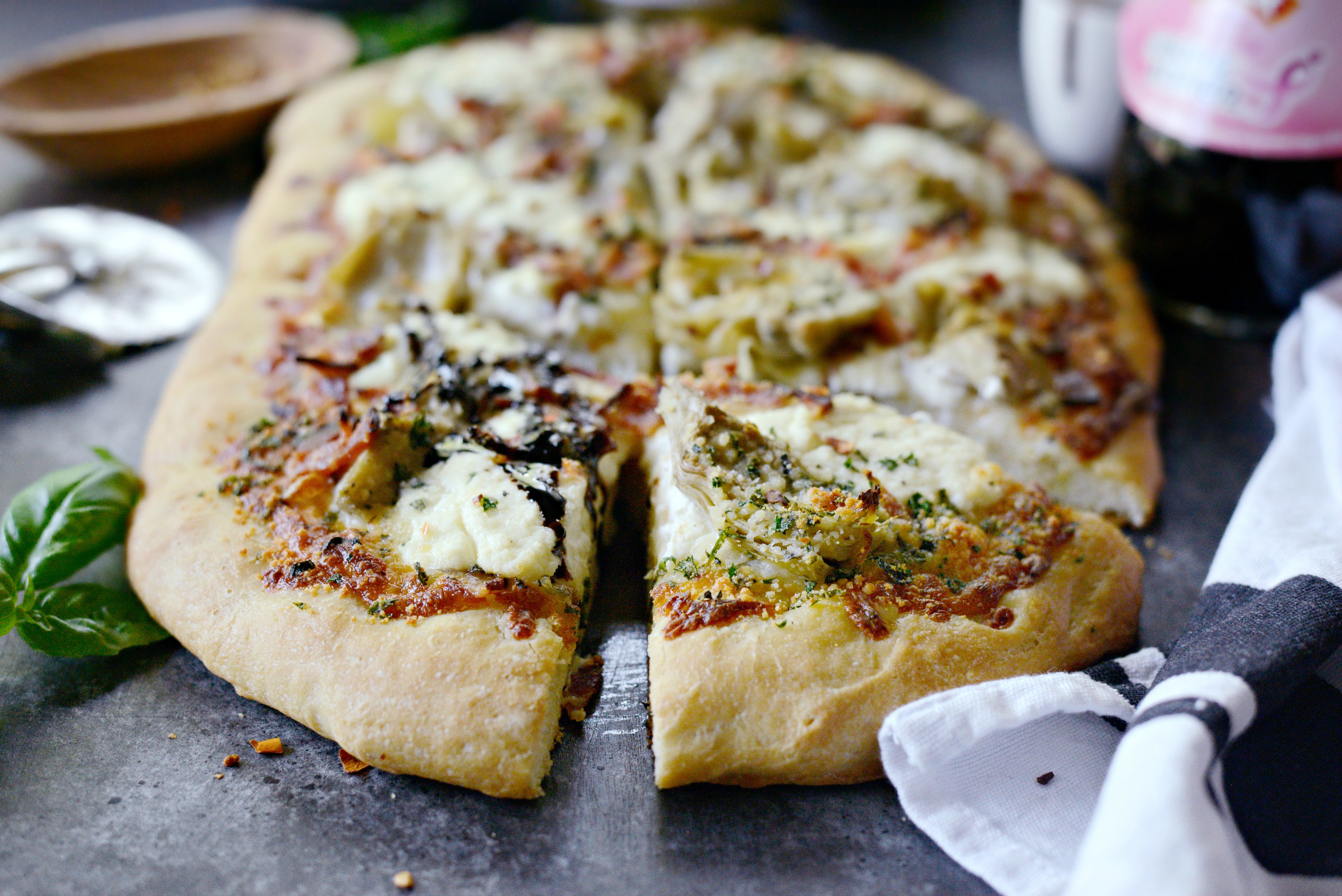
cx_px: 671
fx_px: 1864
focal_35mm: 50
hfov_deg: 39.6
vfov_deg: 27.0
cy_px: 448
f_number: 3.5
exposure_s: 1/1000
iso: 3200
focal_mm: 50
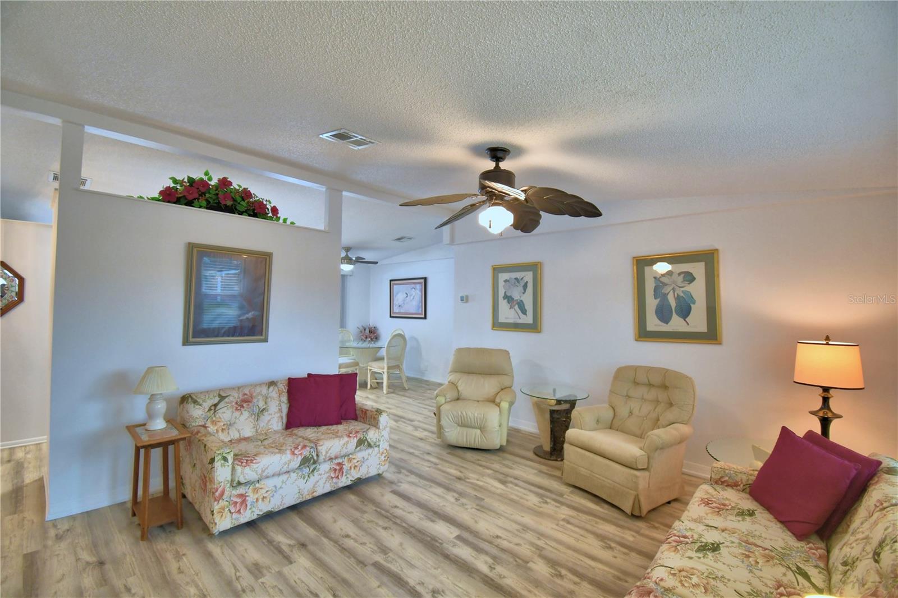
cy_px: 299
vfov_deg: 77.3
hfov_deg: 100.4
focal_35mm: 15
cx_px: 449
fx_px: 374
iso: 400
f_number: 4.5
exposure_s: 1/40
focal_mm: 10
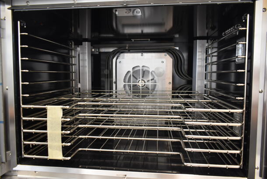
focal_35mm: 27
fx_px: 200
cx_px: 134
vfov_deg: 48.0
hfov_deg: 67.3
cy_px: 90
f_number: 3.5
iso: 1000
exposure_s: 1/30
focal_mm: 18
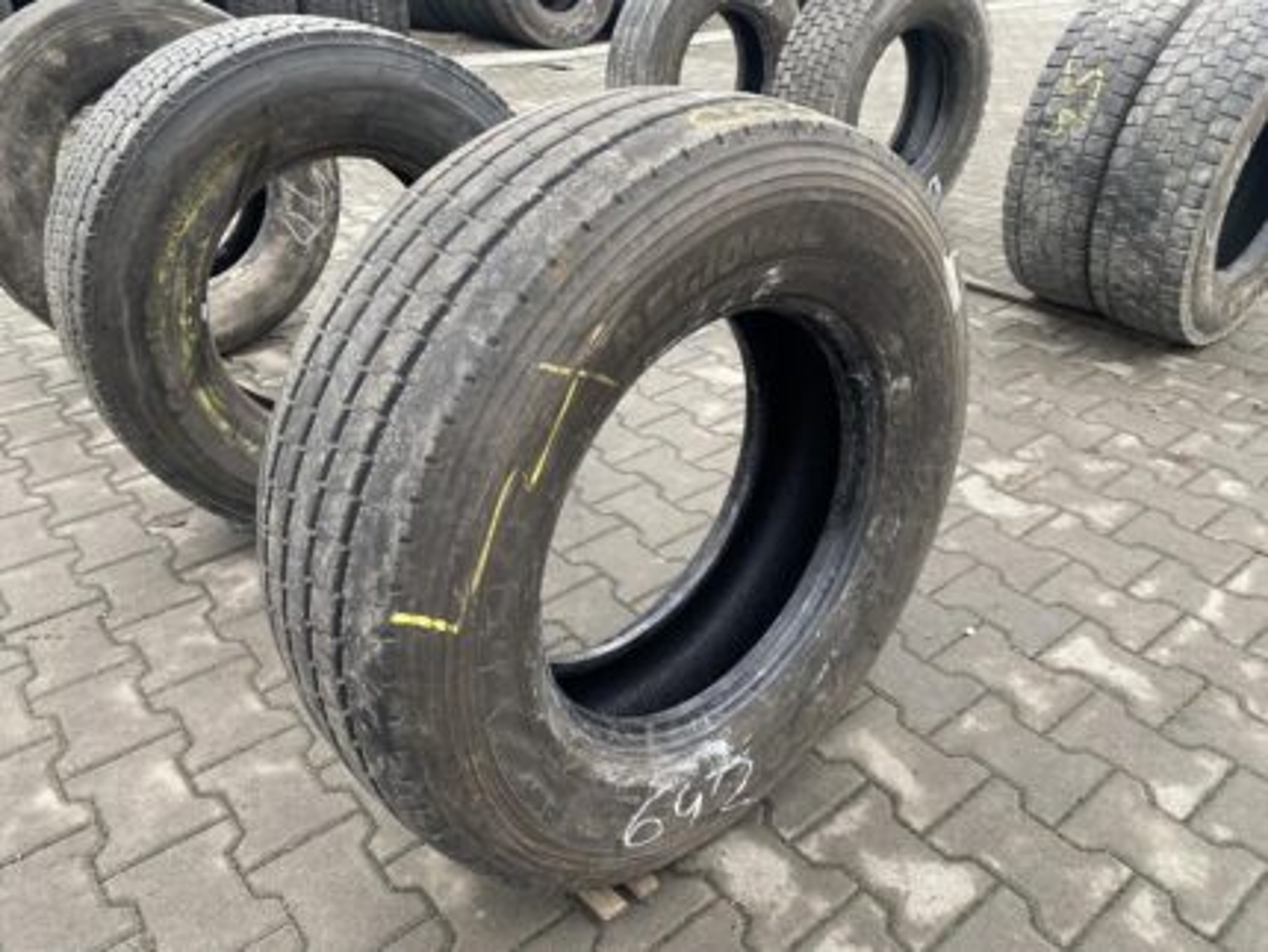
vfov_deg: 53.1
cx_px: 634
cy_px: 476
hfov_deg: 67.3
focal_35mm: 26
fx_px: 953
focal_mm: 4.25
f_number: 1.8
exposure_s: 1/105
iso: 125
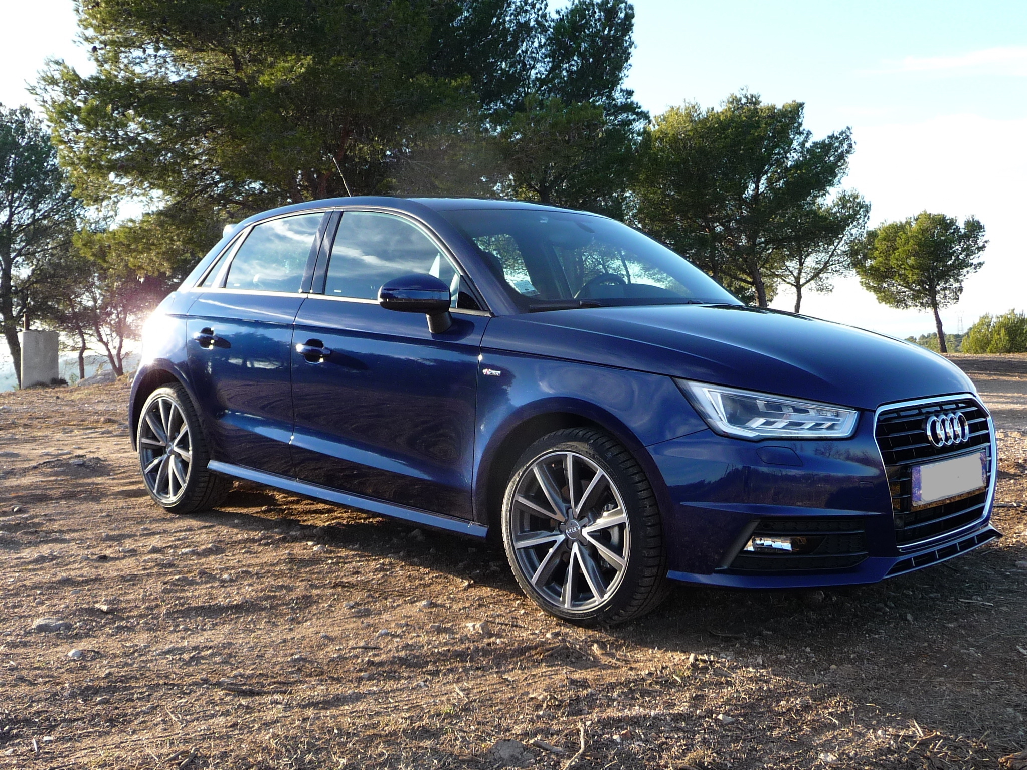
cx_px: 514
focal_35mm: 38
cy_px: 385
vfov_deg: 37.7
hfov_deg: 49.0
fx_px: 1127
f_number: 3.3
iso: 100
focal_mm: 4.7
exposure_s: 1/250
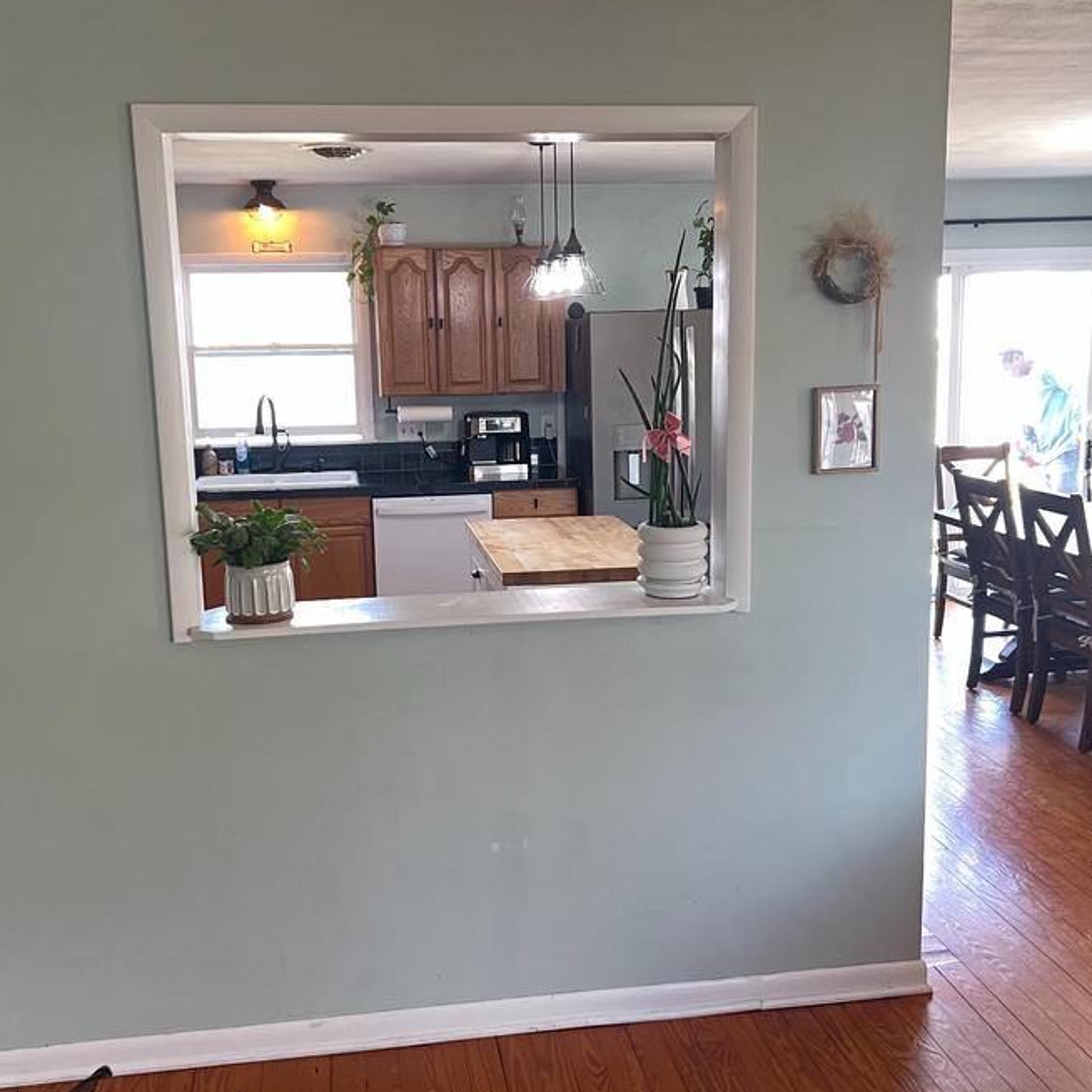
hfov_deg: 46.0
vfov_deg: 46.0
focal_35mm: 36
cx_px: 529
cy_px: 543
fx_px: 1285
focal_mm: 5.7
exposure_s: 1/60
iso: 320
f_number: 1.5
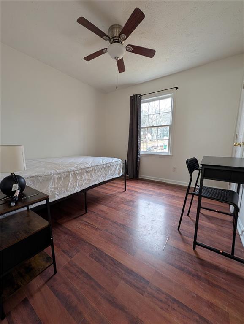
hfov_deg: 94.6
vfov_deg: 110.5
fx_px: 113
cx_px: 122
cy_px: 162
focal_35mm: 12
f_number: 1.7
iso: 126
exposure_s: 1/56
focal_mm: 2.02
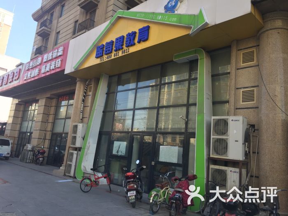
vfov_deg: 48.2
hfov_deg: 61.7
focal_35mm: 29
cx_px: 144
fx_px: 241
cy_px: 108
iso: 32
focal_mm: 4.15
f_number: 2.2
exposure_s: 1/309
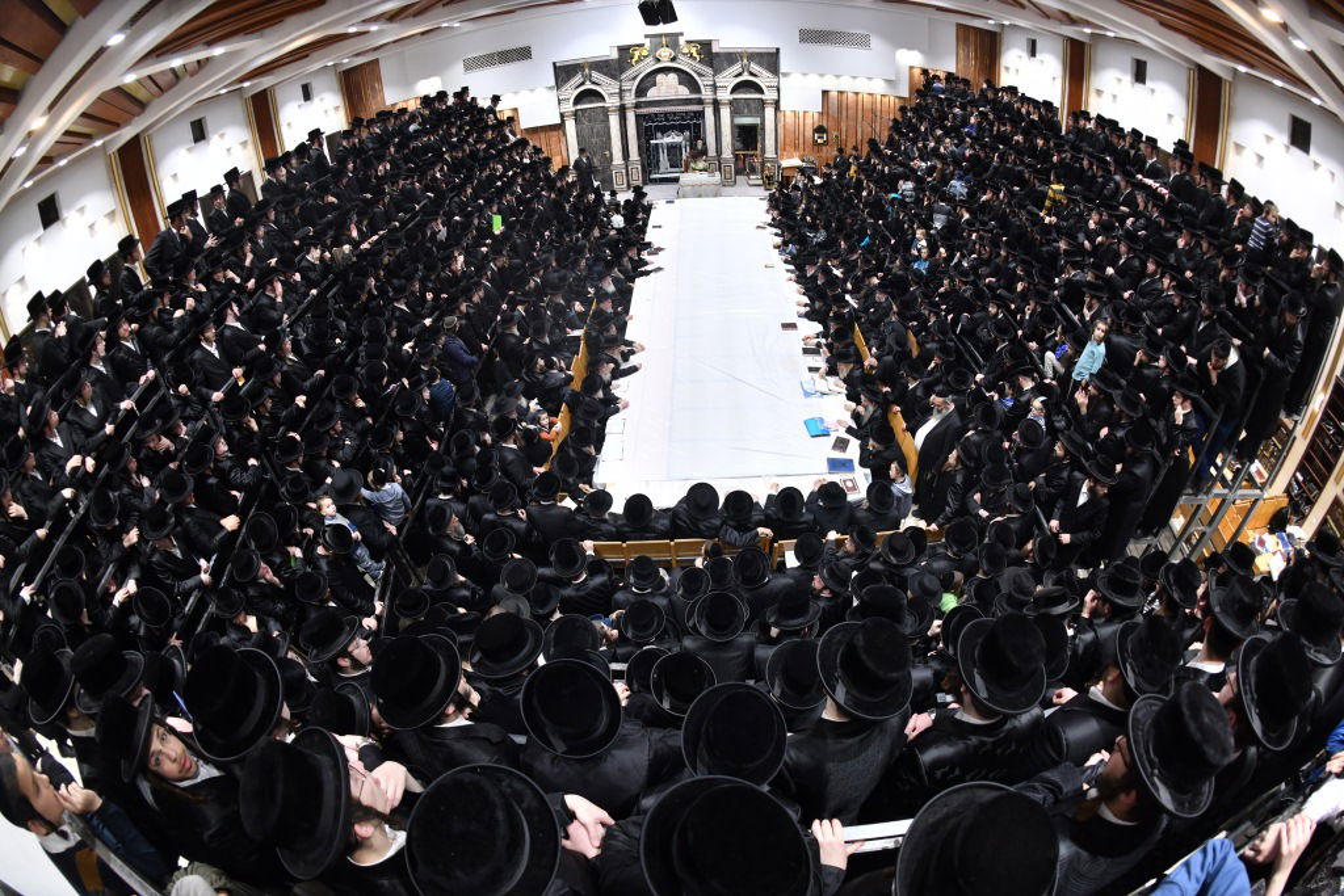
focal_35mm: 16
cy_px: 448
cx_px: 672
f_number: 5.6
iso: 1000
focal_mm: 16
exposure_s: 1/100
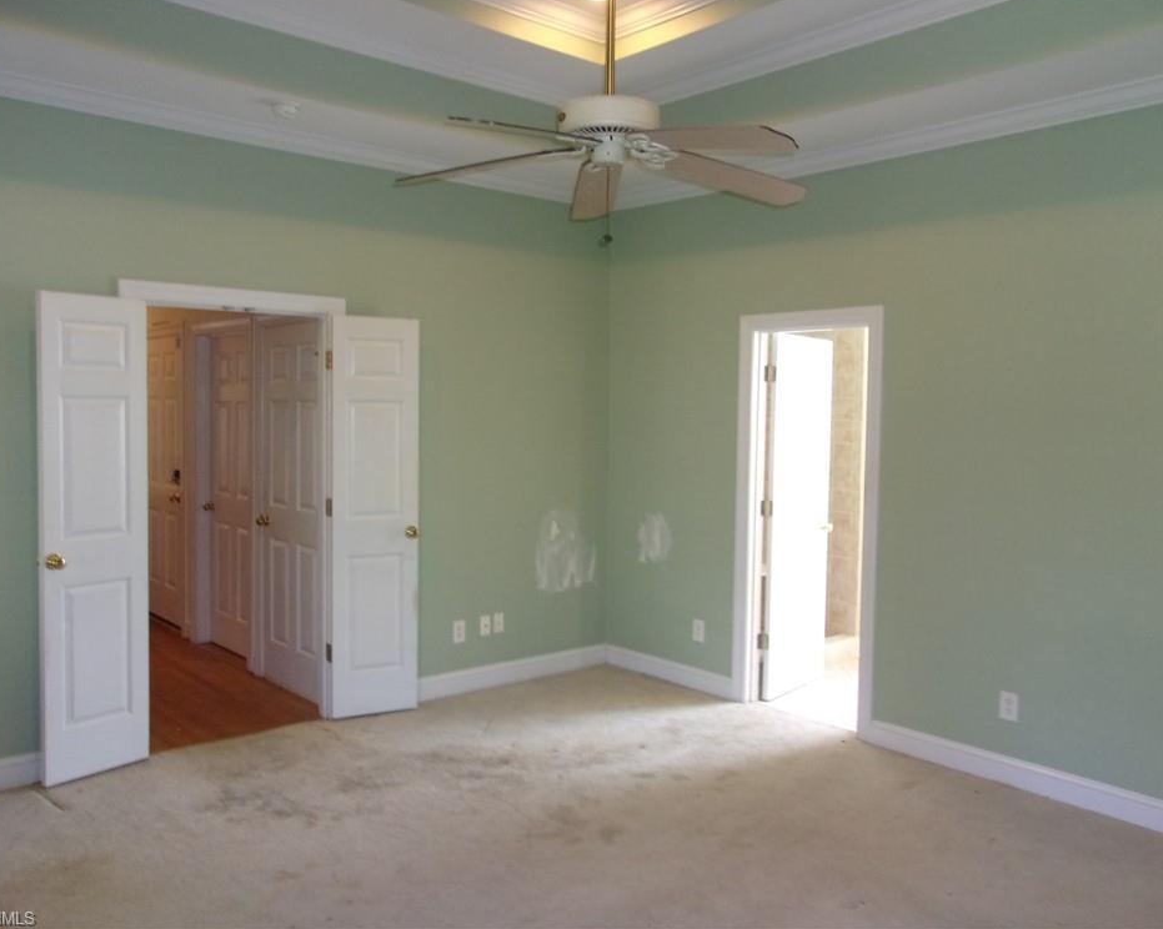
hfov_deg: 60.5
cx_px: 585
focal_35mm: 29
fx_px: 998
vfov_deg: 49.9
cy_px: 451
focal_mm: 4.9
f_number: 3
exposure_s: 1/34
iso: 200
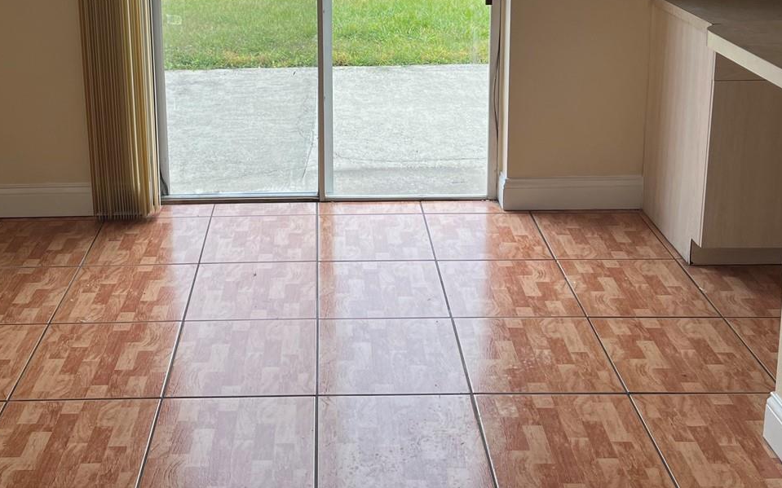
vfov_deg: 26.9
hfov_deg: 43.2
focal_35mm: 46
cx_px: 303
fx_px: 980
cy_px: 40
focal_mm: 5.1
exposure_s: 1/422
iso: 50
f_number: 1.6
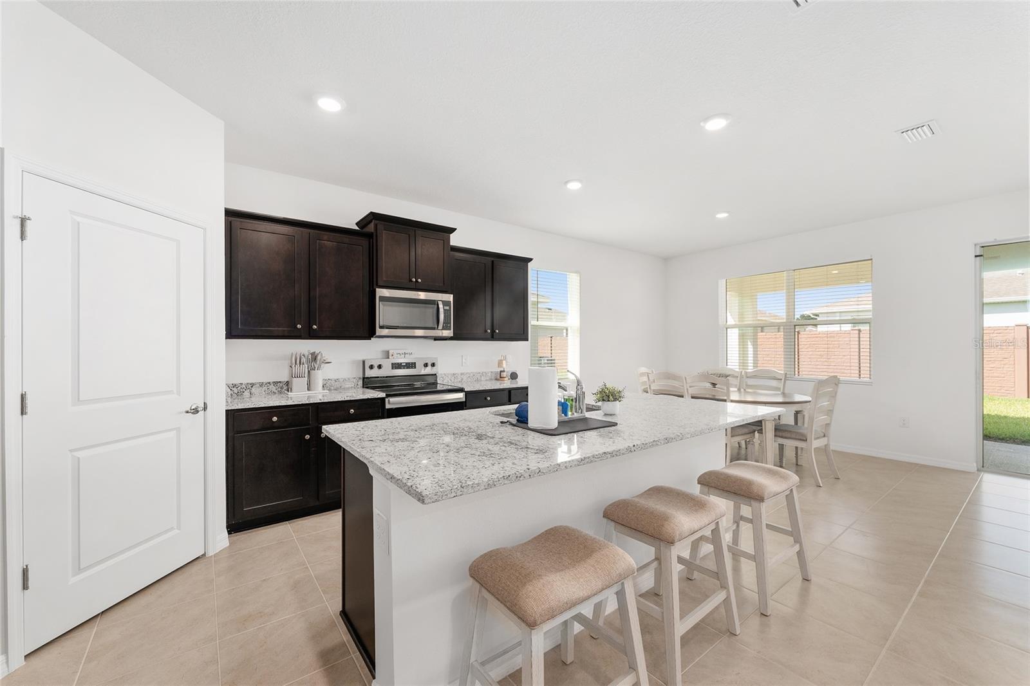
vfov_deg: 81.2
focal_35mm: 14
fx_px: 400
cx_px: 515
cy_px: 343
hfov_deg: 104.3
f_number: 7.1
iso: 400
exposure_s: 1/13
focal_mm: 14
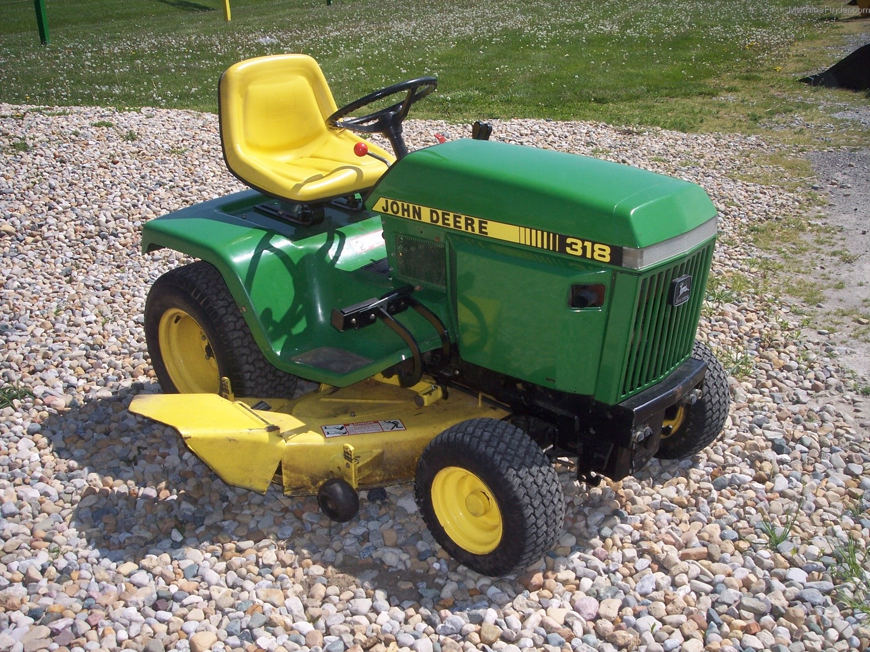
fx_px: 980
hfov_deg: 47.9
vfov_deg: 36.8
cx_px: 435
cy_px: 326
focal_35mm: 39
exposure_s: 1/500
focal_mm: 8
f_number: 5.6
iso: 100
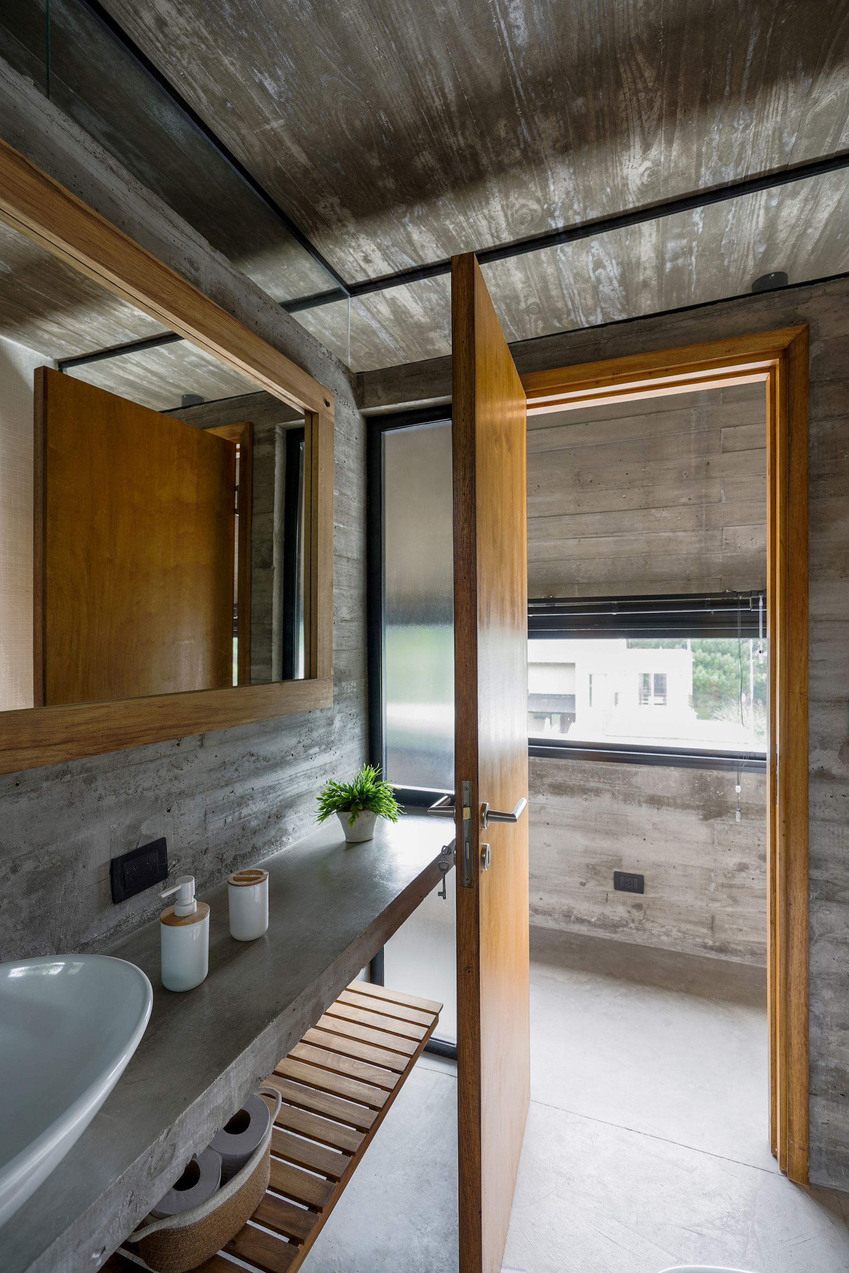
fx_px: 566
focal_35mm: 16
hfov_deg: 73.7
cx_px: 424
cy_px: 636
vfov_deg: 96.7
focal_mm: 16
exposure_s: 1/15
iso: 100
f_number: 6.3
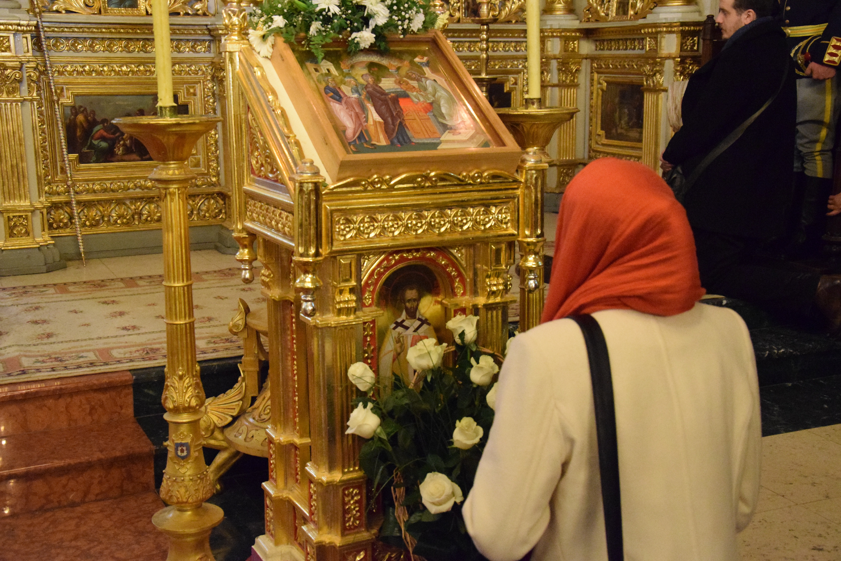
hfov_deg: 41.1
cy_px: 280
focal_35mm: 48
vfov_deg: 28.1
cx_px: 420
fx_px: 1121
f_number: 5
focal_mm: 32
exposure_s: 1/50
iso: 8000
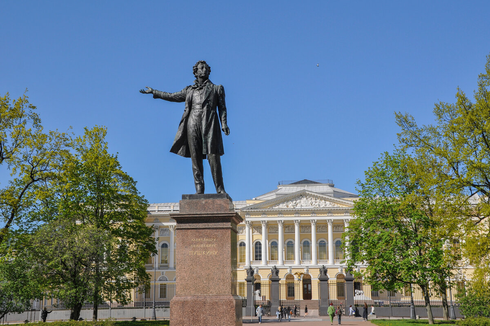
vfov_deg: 26.4
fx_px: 694
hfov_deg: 38.9
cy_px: 163
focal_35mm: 51
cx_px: 245
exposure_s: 1/400
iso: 200
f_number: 10
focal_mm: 34
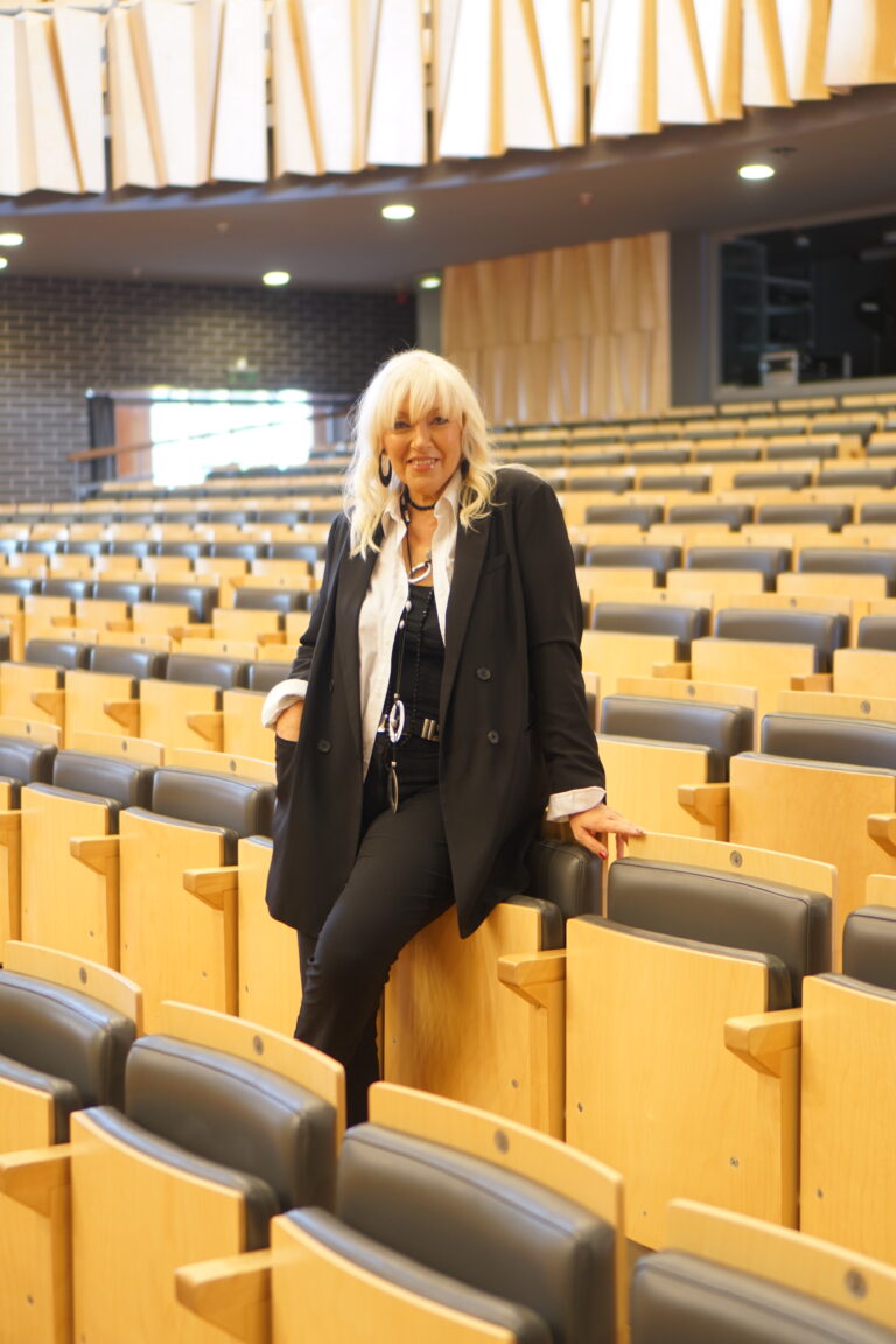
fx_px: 1960
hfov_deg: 25.8
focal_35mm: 52
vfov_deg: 37.9
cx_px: 448
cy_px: 672
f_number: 1.8
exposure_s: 1/13
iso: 320
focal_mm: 35
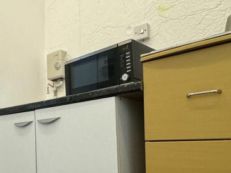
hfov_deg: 45.9
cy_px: 137
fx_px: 260
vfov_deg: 35.7
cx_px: 53
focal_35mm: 39
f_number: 2.2
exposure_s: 1/50
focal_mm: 2.22
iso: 200
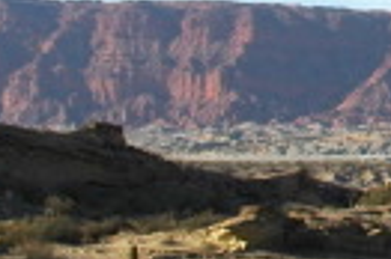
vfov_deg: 7.1
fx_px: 2061
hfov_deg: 9.7
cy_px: -92
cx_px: 892
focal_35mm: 190
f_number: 13
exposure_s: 1/200
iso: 200
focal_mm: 22
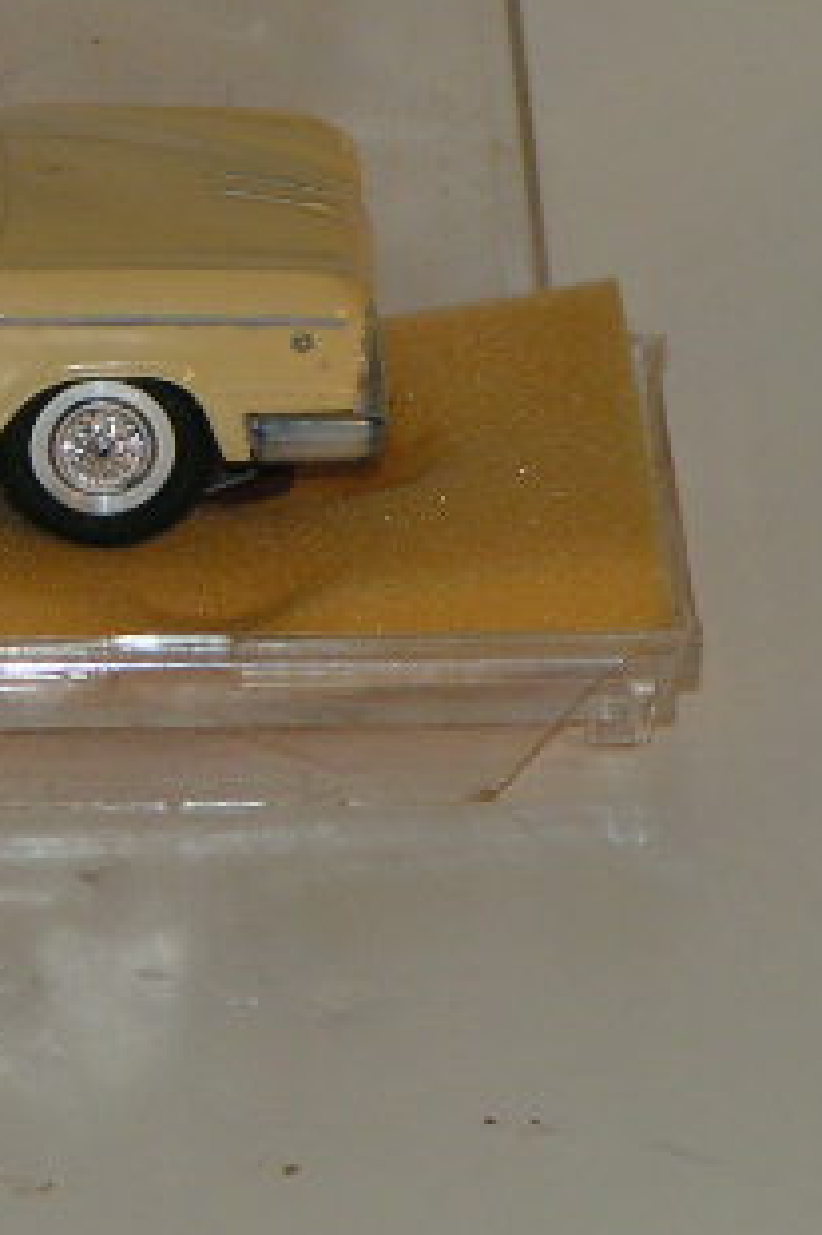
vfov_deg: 5.6
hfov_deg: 3.7
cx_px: -345
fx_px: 12617
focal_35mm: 368
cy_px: 393
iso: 100
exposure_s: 1/200
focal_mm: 26.3
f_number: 5.6
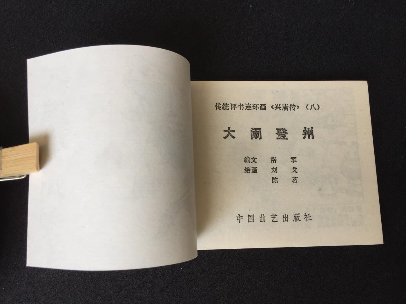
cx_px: 203
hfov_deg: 61.7
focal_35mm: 29
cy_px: 152
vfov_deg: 48.2
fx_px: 340
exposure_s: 1/100
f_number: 2.2
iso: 40
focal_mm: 4.15
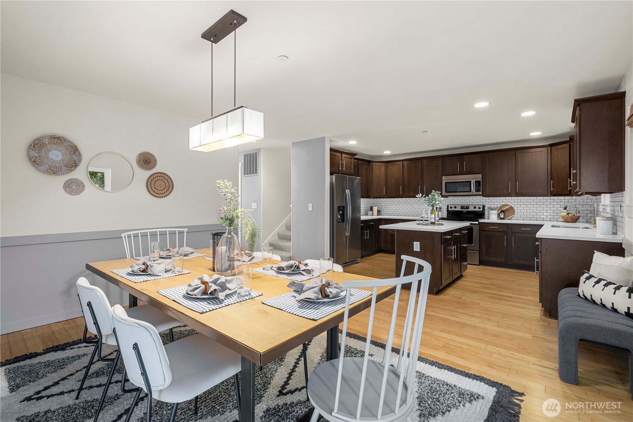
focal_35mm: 15
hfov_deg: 100.4
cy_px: 211
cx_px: 316
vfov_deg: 77.3
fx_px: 264
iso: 1000
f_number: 7.1
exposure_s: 1/6
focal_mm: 15
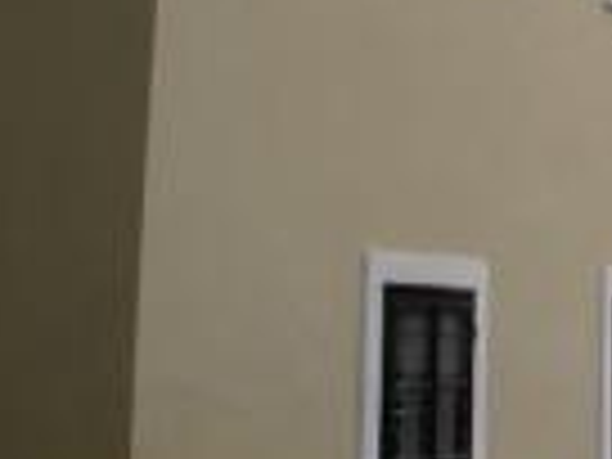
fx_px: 2157
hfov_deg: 15.3
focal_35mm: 122
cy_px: -166
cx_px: 826
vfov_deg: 11.8
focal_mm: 7.8
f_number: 5.6
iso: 80
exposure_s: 1/320
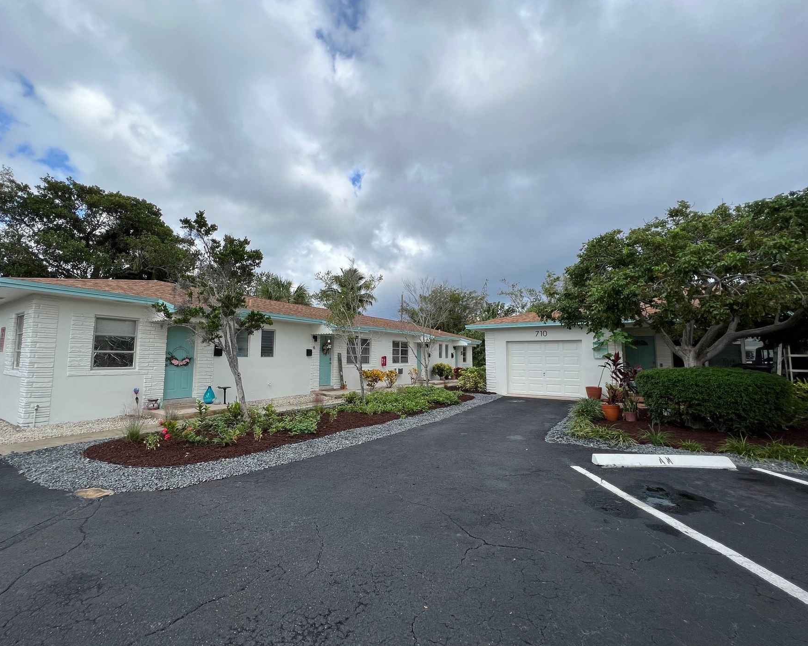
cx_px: 378
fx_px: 335
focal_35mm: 14
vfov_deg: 88.0
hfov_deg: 100.6
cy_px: 324
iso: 32
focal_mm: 1.57
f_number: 1.8
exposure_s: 1/1597
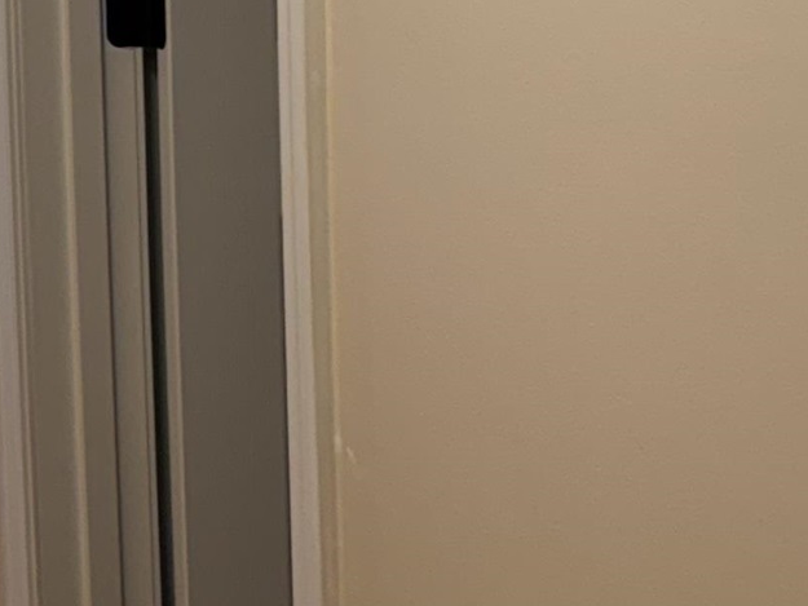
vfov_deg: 12.5
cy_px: 70
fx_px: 2755
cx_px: -588
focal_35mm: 118
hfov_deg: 14.8
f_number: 1.78
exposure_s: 1/120
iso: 125
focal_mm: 6.76
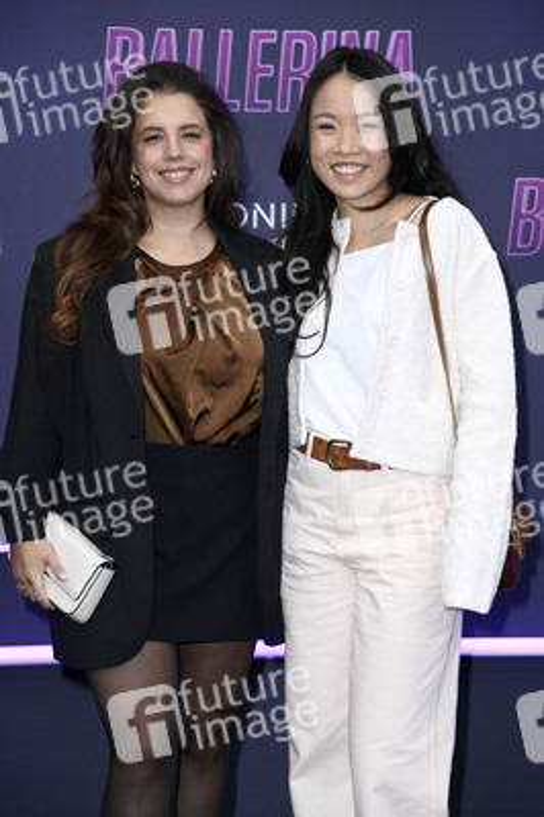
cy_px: 408
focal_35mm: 112
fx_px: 2543
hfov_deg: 12.2
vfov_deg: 18.3
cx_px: 272
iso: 320
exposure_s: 1/250
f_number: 5.6
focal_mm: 112
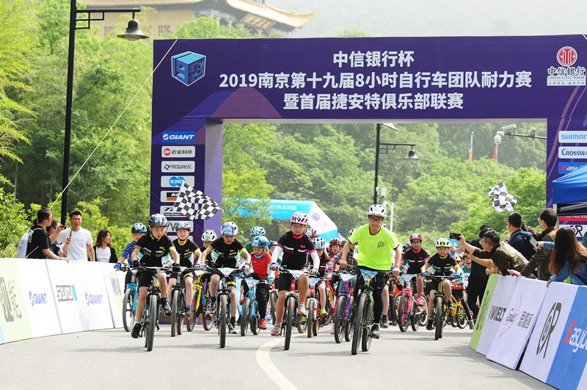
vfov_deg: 9.9
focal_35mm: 138
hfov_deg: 14.9
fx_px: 2247
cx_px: 294
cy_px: 195
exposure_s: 1/1250
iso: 400
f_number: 3.5
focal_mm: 92
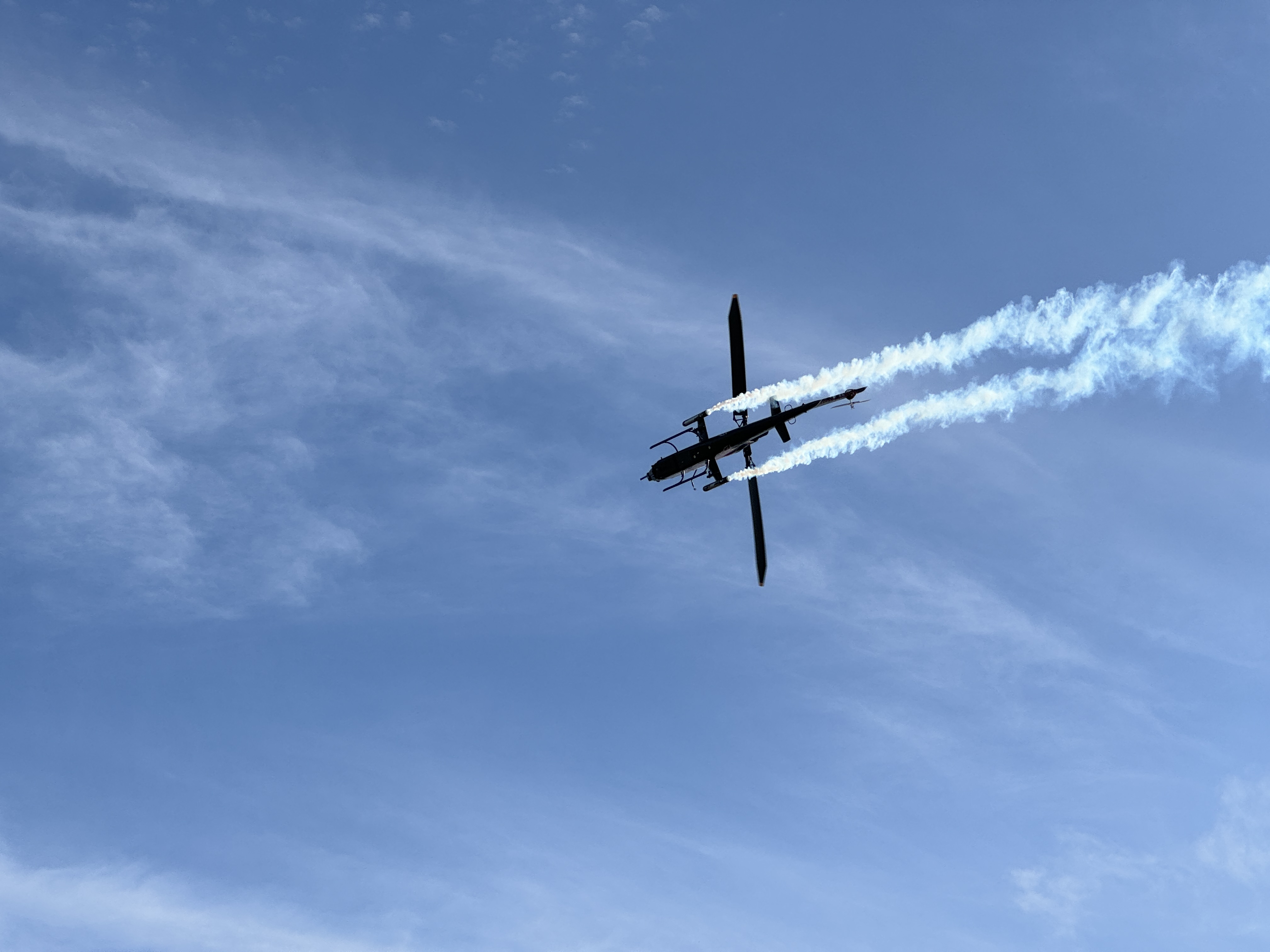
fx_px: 2825
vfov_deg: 19.1
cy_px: 476
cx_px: 635
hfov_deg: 25.3
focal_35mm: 77
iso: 25
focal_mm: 9
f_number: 2.8
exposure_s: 1/1179
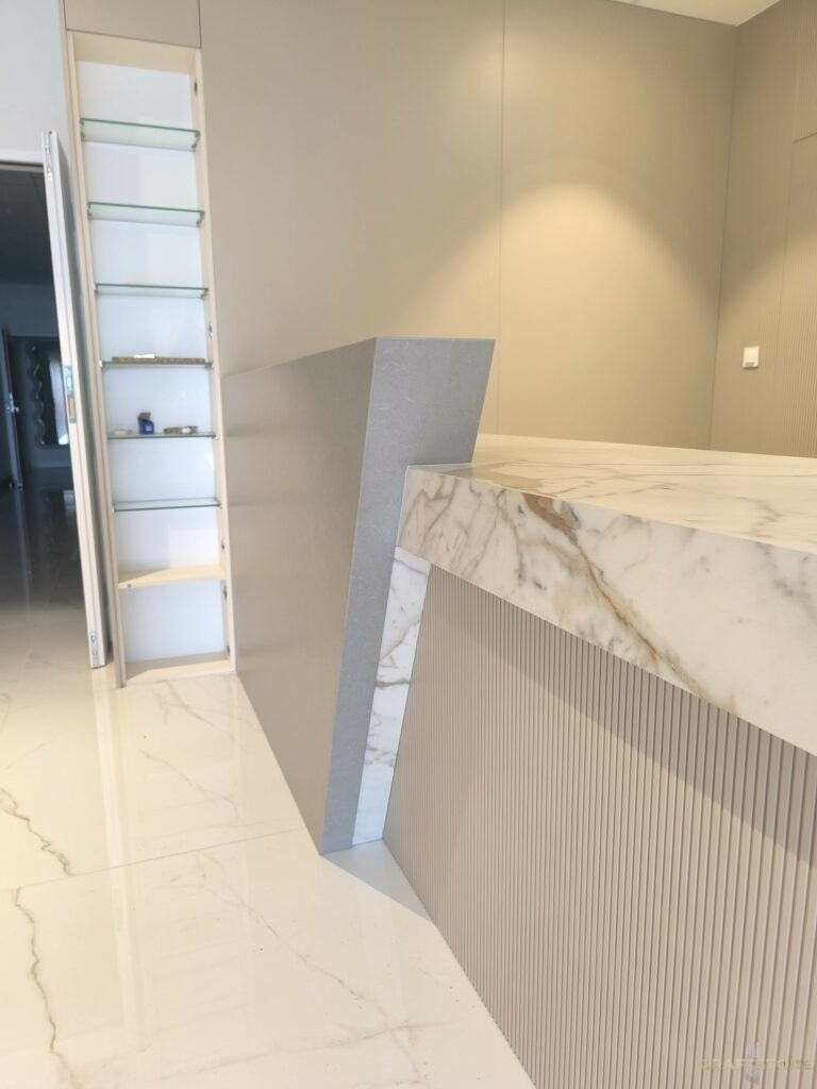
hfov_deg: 58.9
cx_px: 408
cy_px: 544
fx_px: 724
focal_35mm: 23
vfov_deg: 73.9
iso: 500
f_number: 1.65
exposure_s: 1/50
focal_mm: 6.14
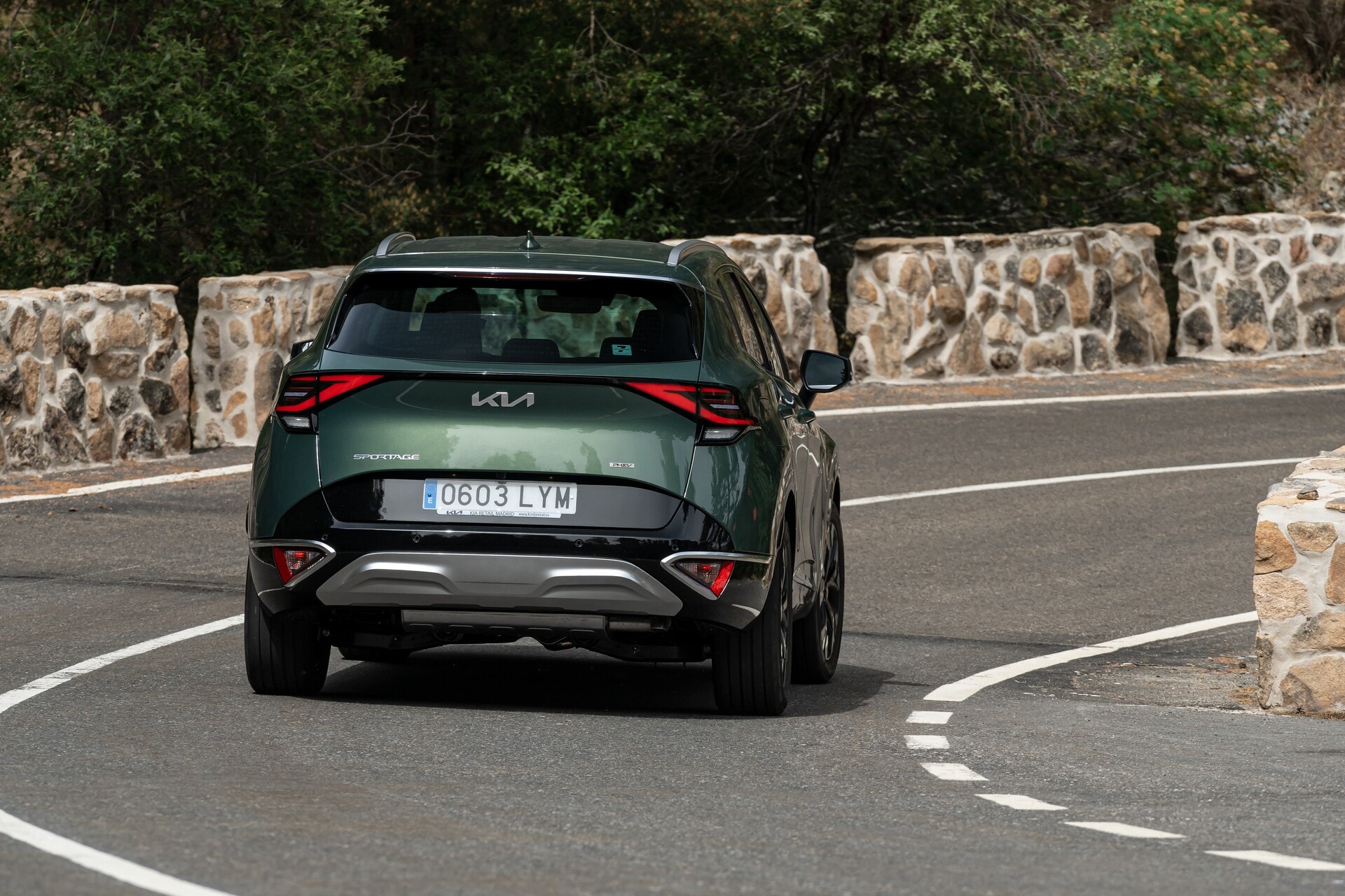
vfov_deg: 6.9
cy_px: 448
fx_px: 7472
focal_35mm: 200
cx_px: 672
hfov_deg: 10.3
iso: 250
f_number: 6.3
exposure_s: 1/400
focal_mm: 200
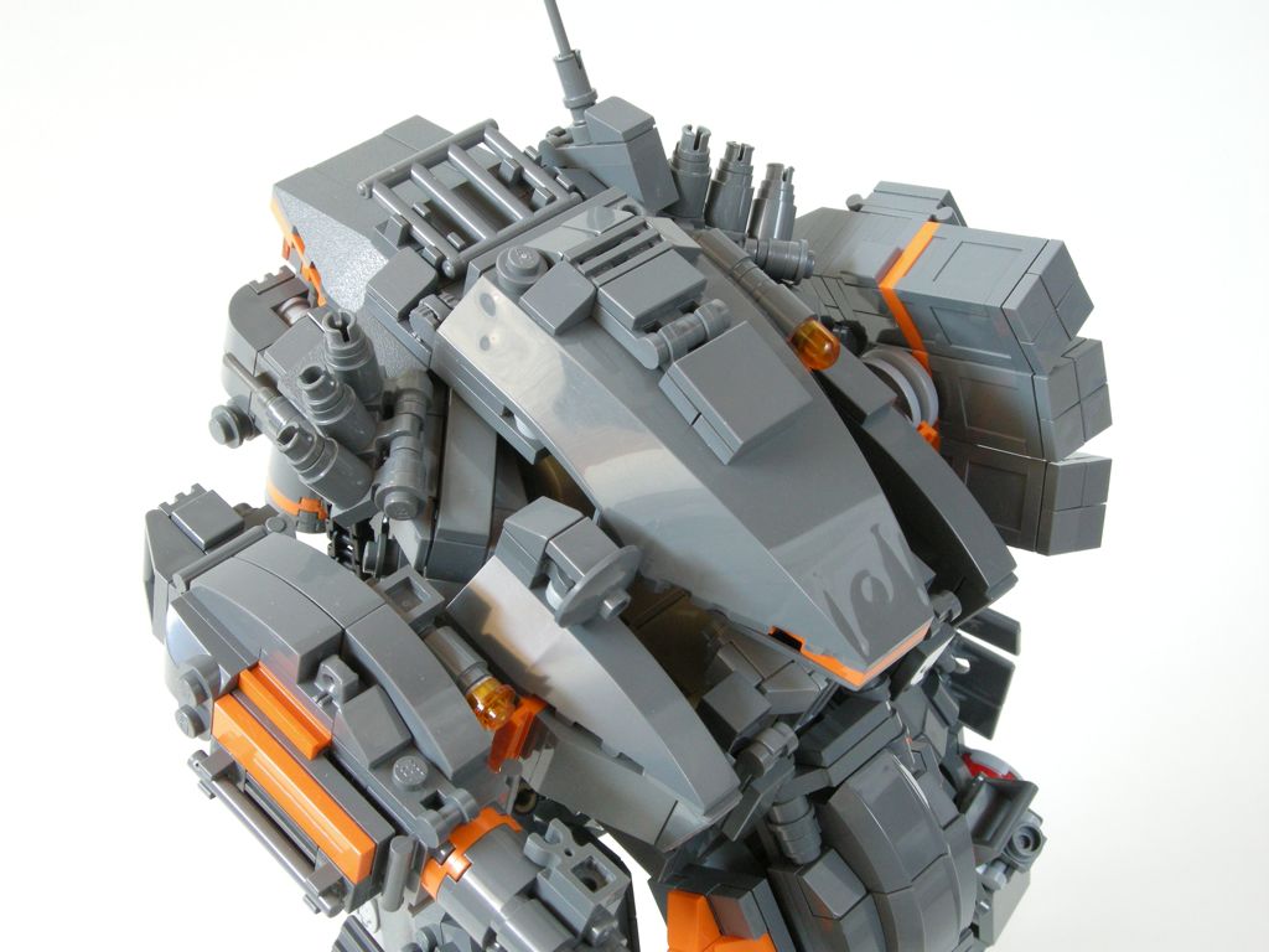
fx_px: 2273
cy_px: 476
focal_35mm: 62
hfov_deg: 31.2
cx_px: 634
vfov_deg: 23.7
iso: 200
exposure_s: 1/2.1
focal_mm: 12.9
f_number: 6.1
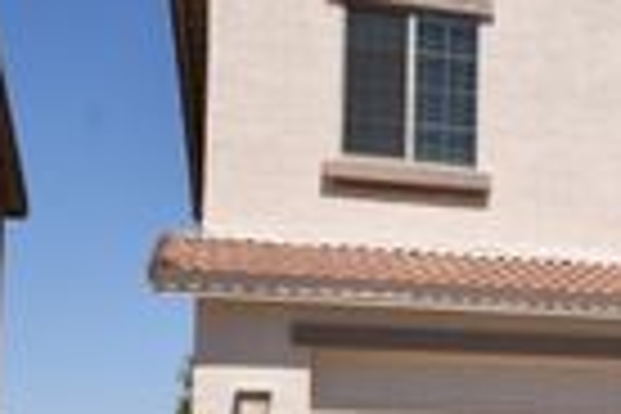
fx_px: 1501
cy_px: 380
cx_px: 1012
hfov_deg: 19.4
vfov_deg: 15.5
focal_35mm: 87
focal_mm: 16
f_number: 13
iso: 100
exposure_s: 1/200
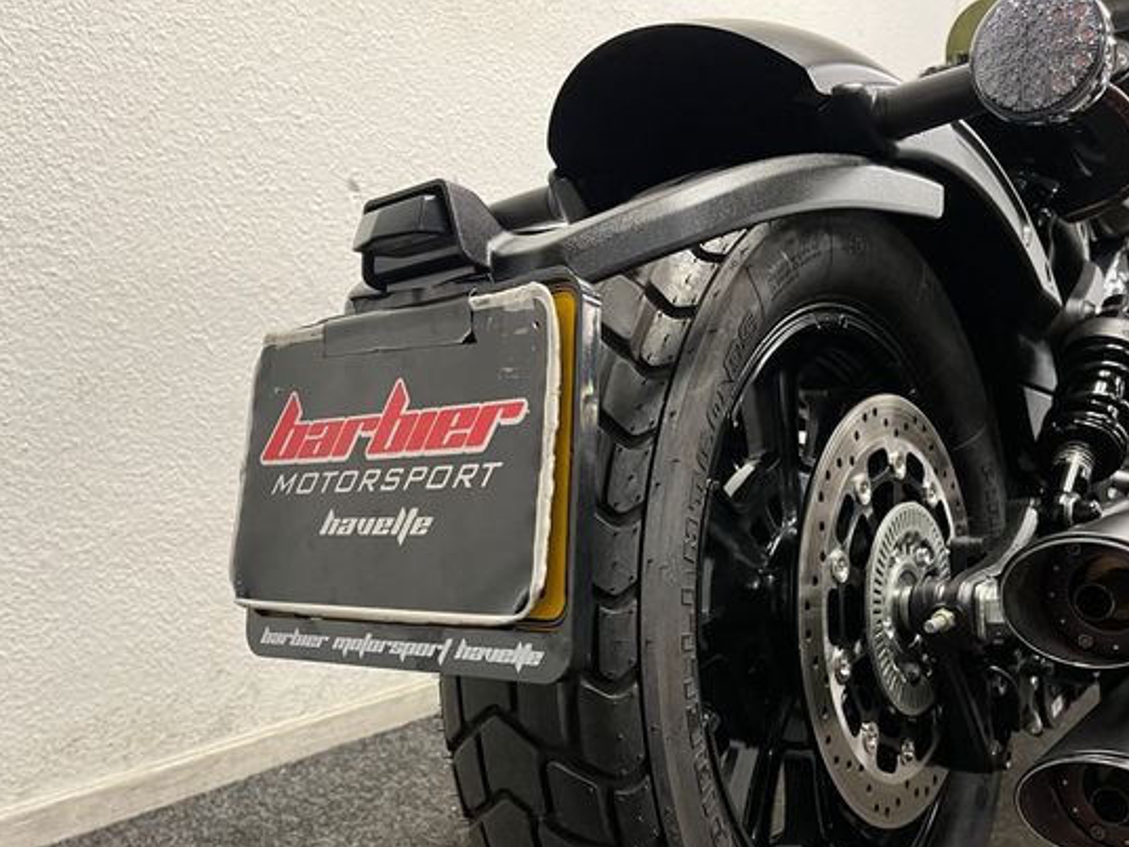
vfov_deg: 45.2
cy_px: 502
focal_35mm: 31
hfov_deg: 58.2
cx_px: 631
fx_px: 1011
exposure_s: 1/50
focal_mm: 5.1
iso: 250
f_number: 1.6
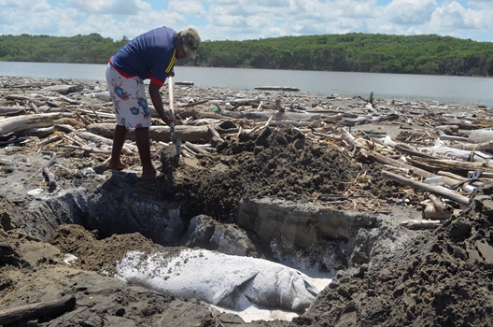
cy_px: 164
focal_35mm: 42
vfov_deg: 31.8
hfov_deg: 46.5
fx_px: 574
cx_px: 246
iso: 100
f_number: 8
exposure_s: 1/250
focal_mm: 28
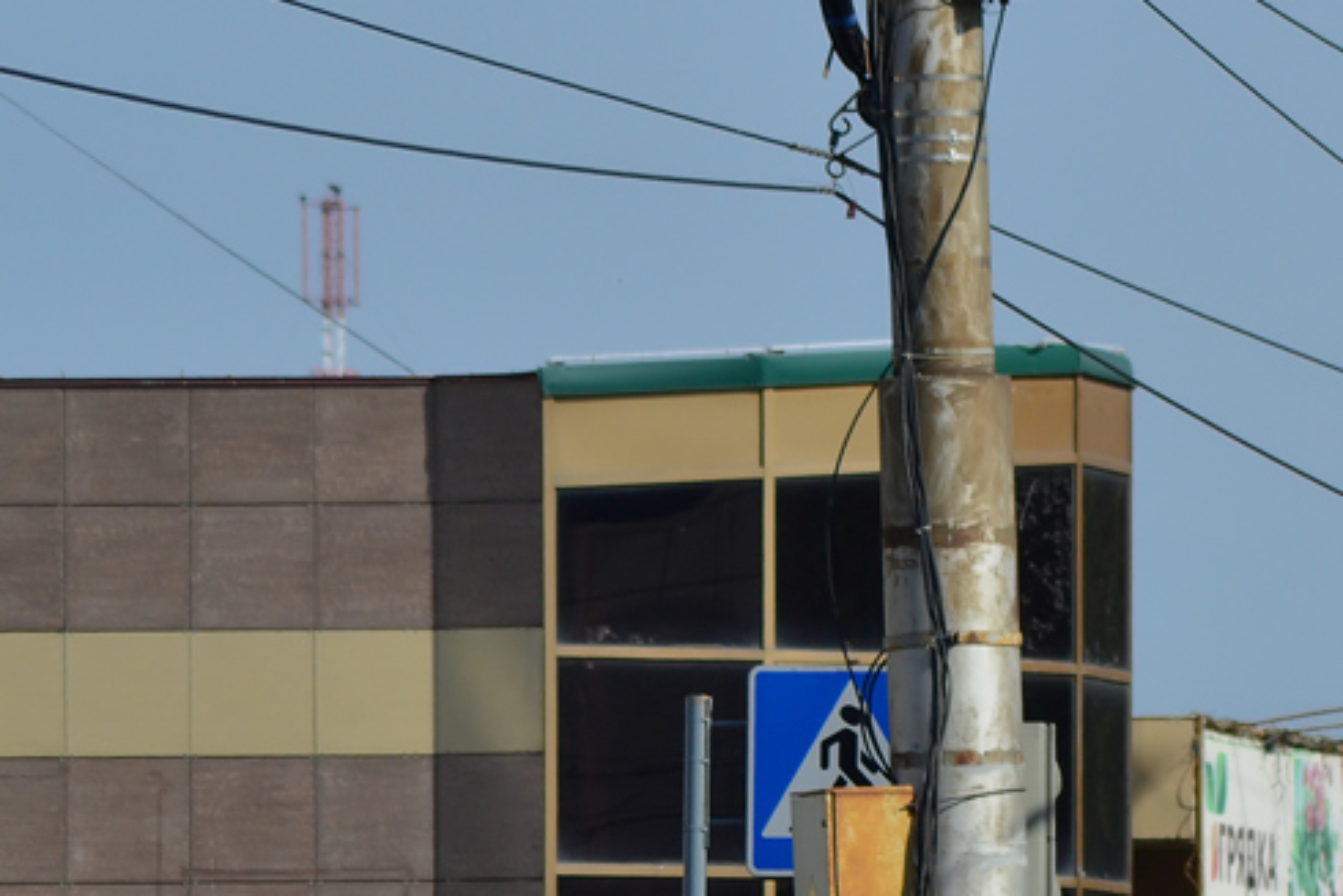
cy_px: 981
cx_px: 1628
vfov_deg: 2.4
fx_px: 21240
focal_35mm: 569
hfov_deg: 3.6
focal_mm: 155
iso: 200
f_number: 8
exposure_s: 1/1000
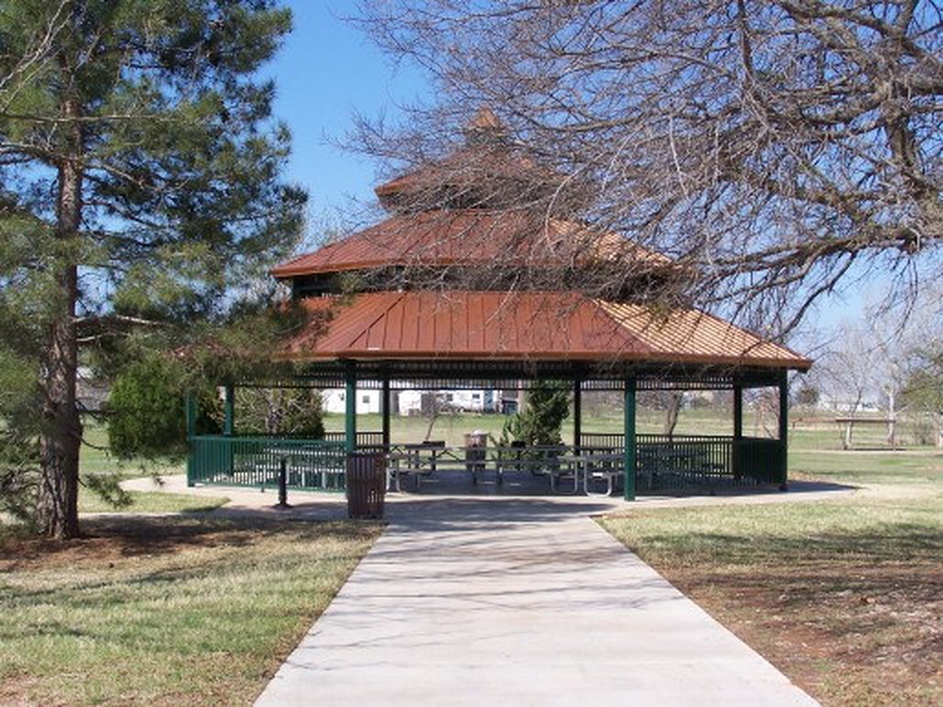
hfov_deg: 34.4
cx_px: 472
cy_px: 354
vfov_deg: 26.1
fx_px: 1525
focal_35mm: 56
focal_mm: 9.3
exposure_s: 1/500
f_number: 4.5
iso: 80
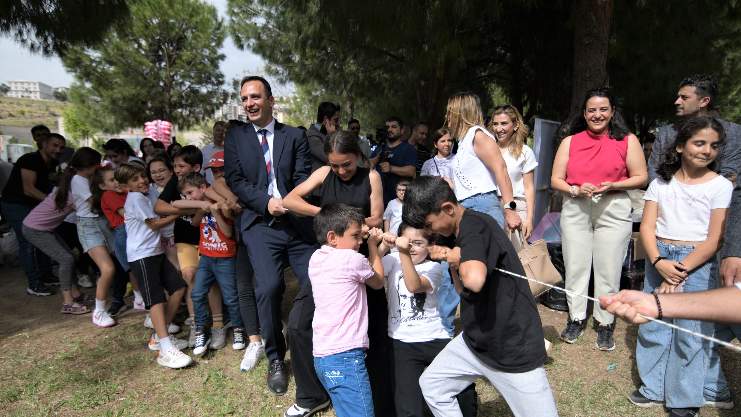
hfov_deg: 81.2
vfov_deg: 51.4
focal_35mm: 22
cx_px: 355
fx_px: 432
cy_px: 224
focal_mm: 18
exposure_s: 1/2500
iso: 125
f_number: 2.8
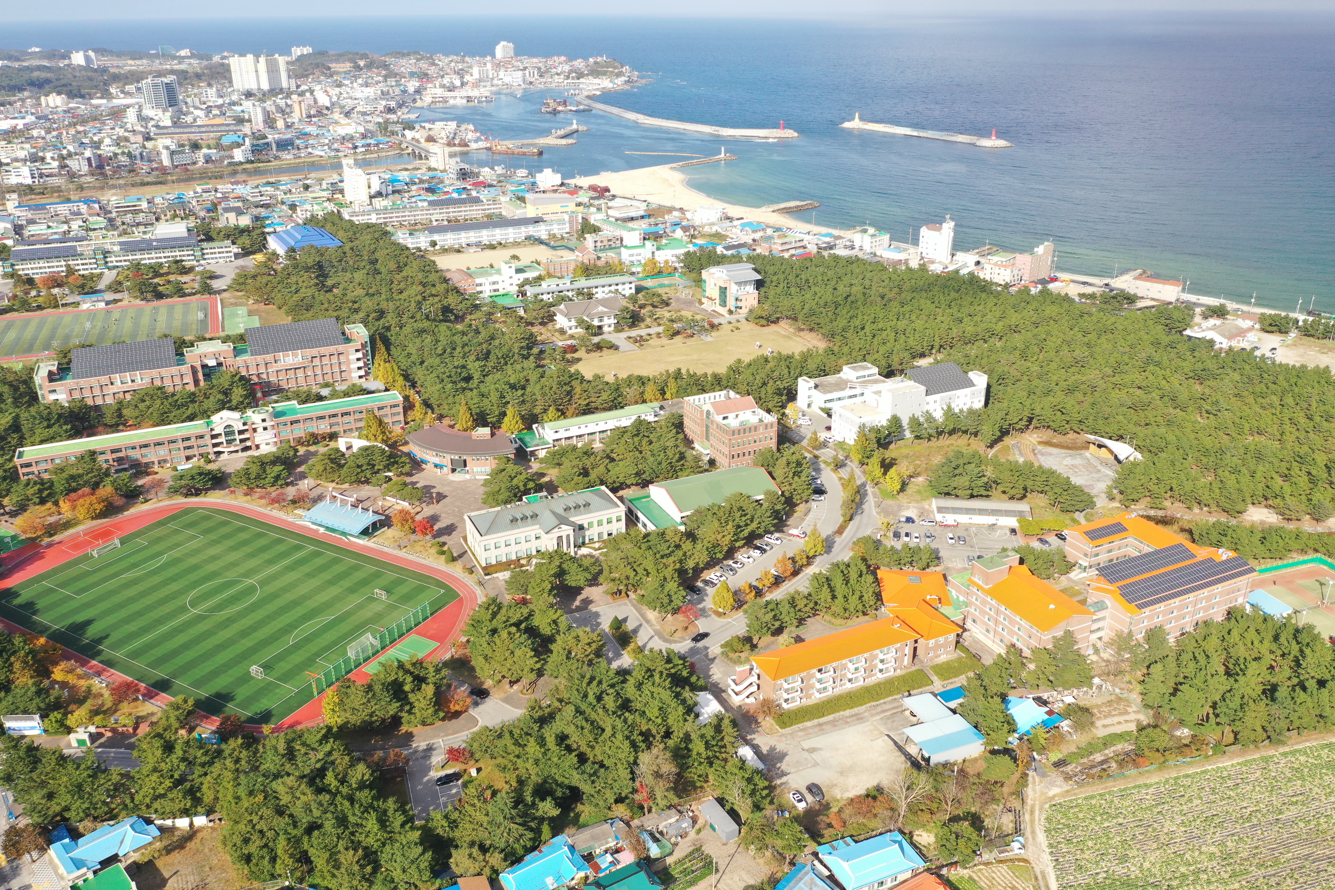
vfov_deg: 46.4
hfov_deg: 65.5
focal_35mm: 28
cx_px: 668
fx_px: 1038
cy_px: 445
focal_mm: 10.26
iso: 100
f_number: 4.5
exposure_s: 1/120
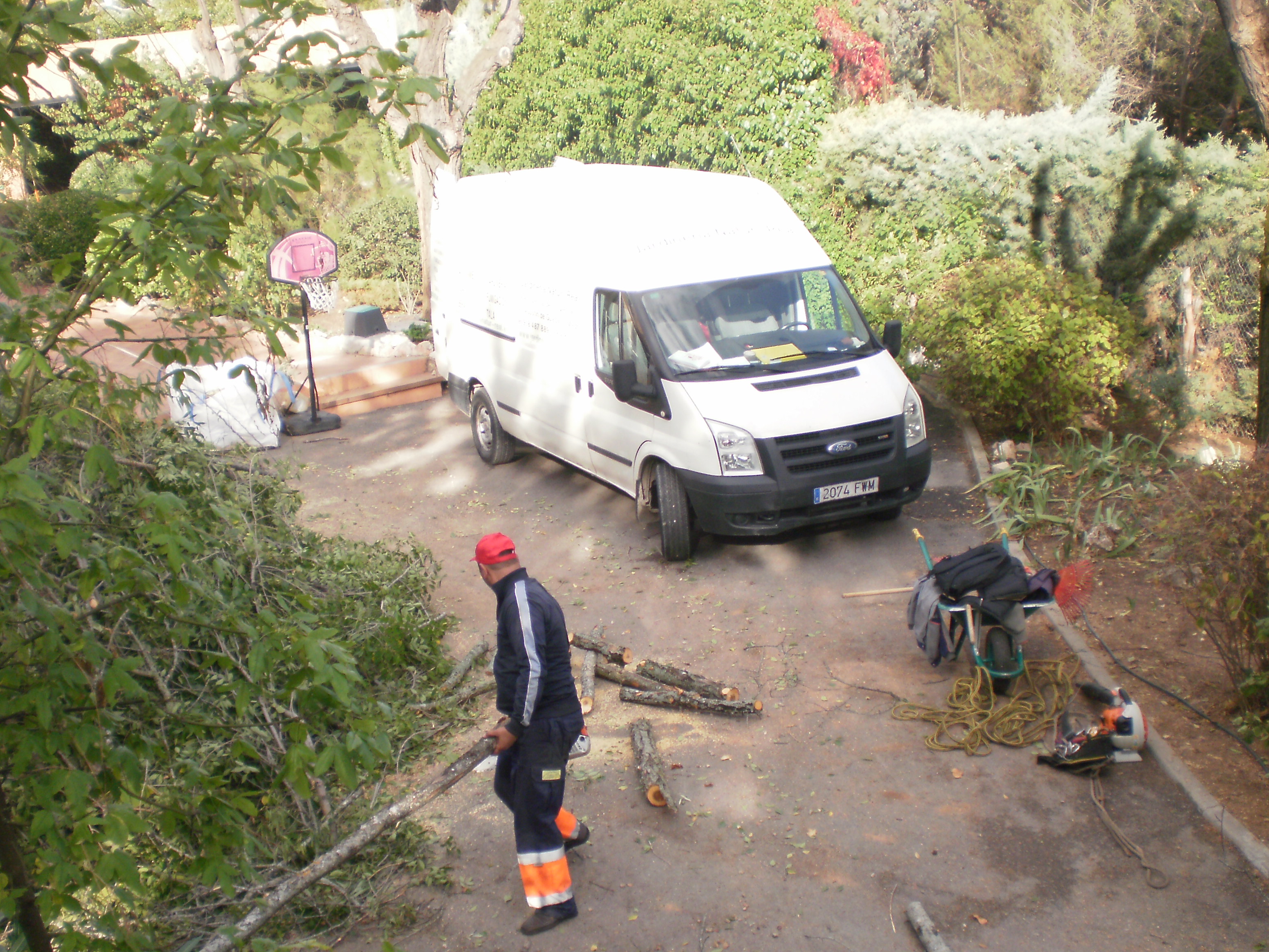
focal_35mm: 46
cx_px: 583
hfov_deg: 41.2
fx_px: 1686
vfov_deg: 31.5
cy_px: 552
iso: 100
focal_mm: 6.3
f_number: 3.1
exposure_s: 1/400
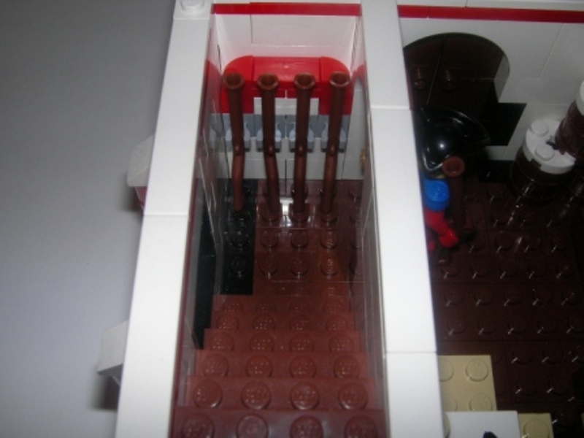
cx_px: 292
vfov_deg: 37.7
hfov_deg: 49.0
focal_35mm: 38
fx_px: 641
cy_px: 219
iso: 100
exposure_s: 1/30
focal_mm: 6.3
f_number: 6.6
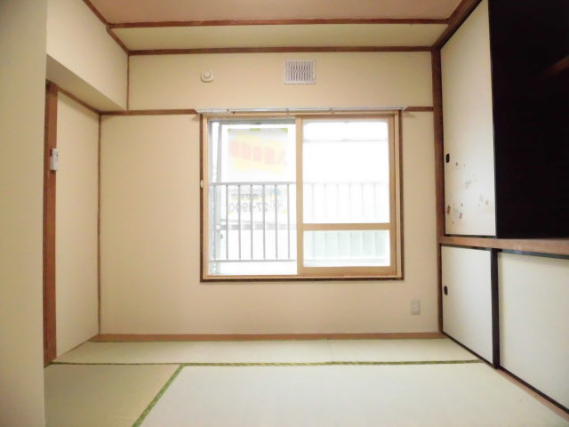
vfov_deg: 56.8
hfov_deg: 71.6
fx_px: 394
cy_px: 214
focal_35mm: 24
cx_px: 284
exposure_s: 1/100
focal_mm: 4.3
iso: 800
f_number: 3.1
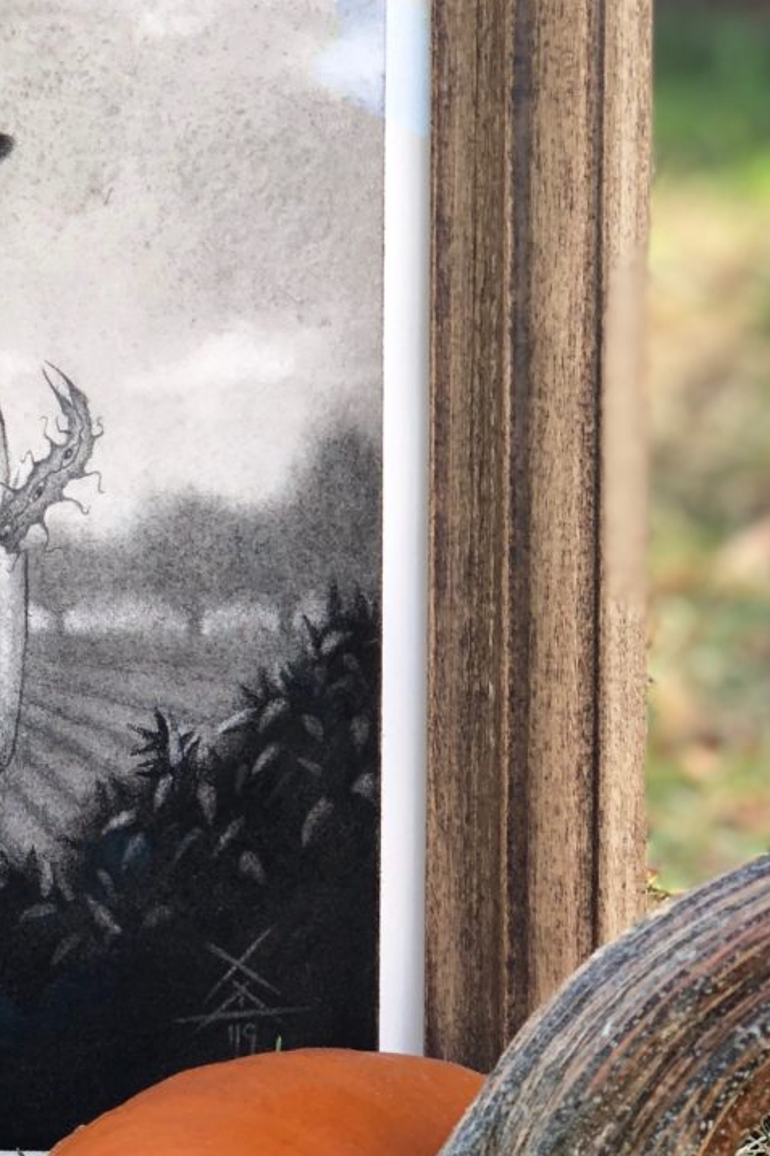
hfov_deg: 11.6
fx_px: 3723
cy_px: 617
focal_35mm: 116
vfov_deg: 17.6
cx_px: -118
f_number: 2.4
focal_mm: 6
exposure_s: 1/126
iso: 16
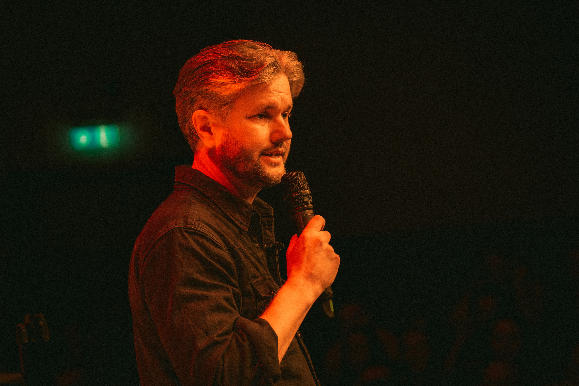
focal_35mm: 212
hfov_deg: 9.7
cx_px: 290
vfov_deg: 6.5
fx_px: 3401
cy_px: 193
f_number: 5
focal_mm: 141
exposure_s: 1/80
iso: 3200
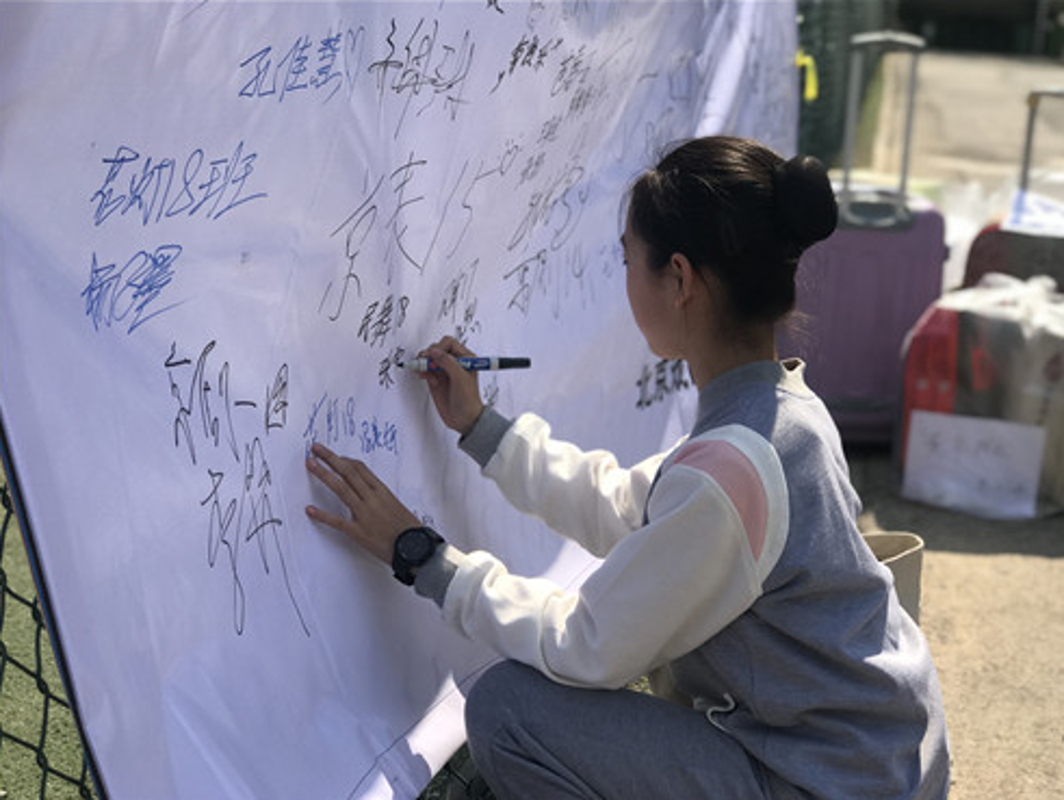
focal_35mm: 58
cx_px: 535
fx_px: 1784
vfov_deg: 25.3
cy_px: 404
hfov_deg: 33.2
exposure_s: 1/694
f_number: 2.8
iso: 20
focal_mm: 6.6
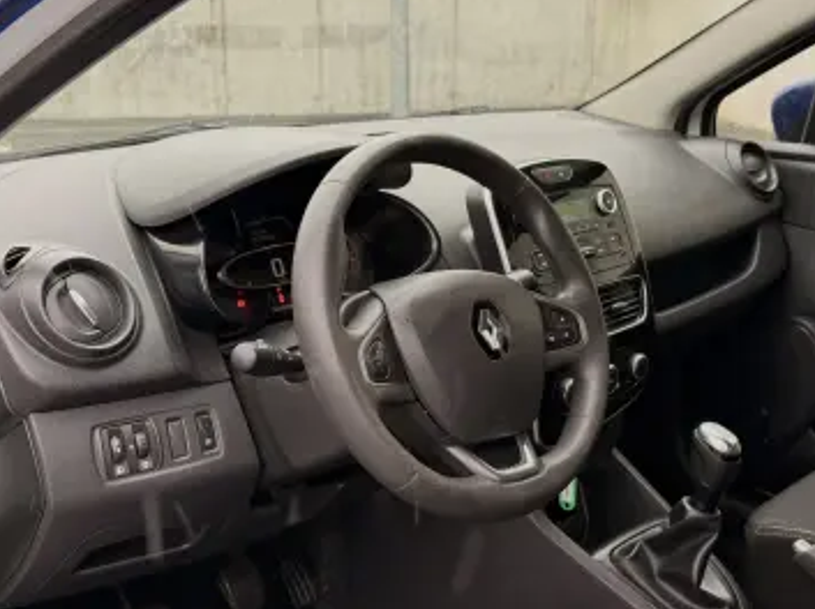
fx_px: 1152
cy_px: 304
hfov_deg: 38.9
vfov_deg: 29.6
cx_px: 413
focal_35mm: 49
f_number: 1.78
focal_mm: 6.76
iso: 100
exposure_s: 1/112
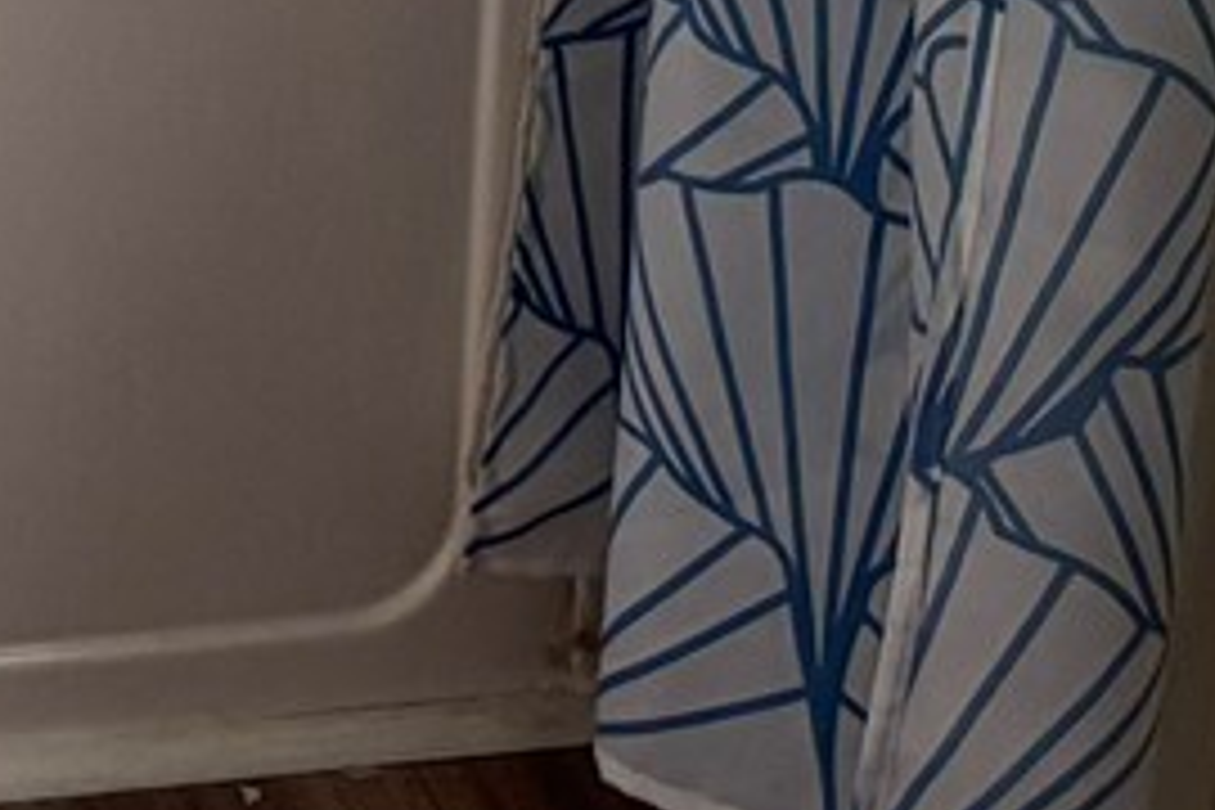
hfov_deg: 12.7
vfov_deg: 8.0
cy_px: -1606
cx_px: -927
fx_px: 4995
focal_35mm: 148
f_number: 1.78
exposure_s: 1/60
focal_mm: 6.76
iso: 500
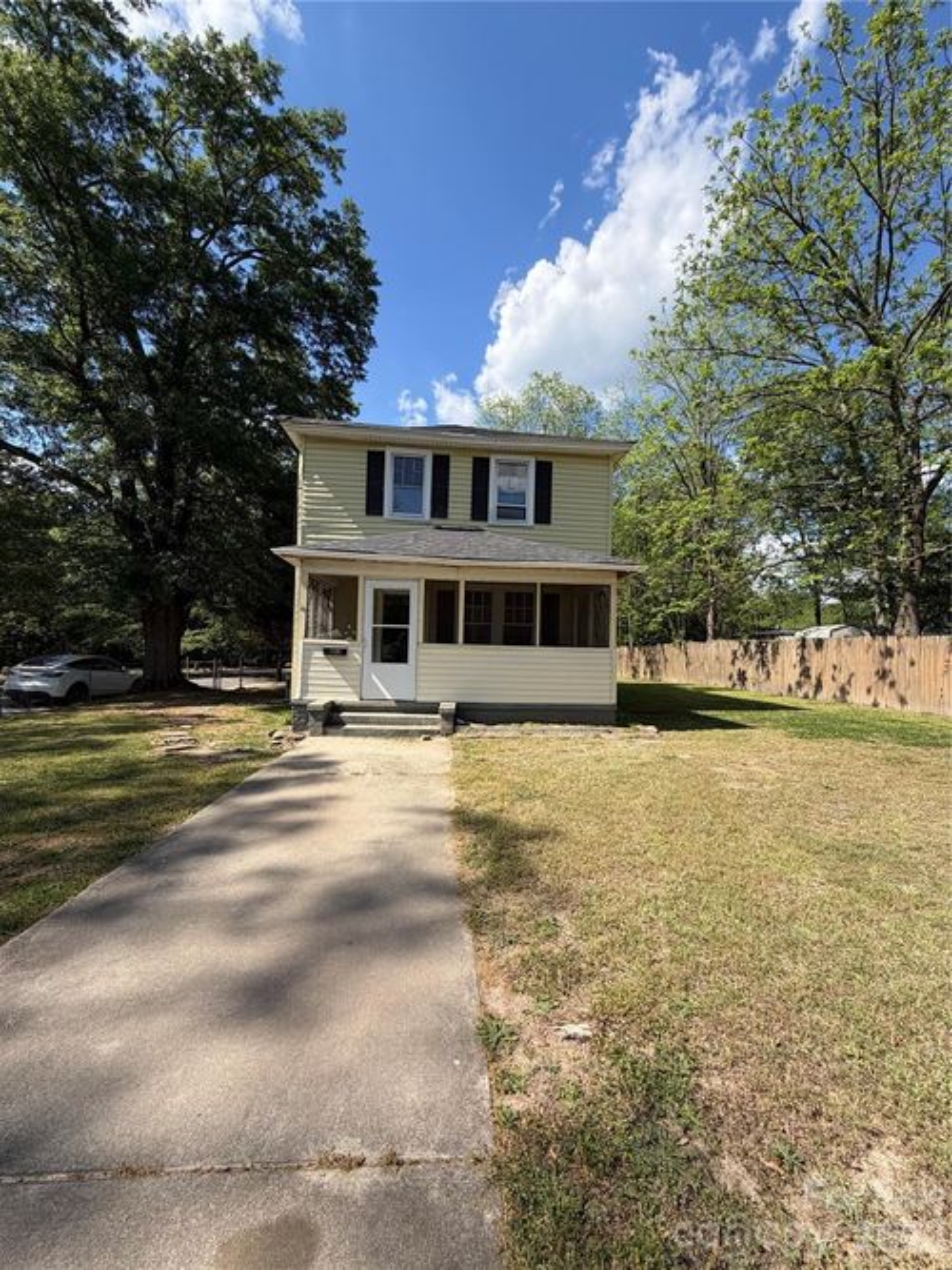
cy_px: 635
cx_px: 476
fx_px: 514
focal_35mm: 14
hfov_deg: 85.7
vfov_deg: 102.1
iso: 32
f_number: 2.2
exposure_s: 1/770
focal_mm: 2.22
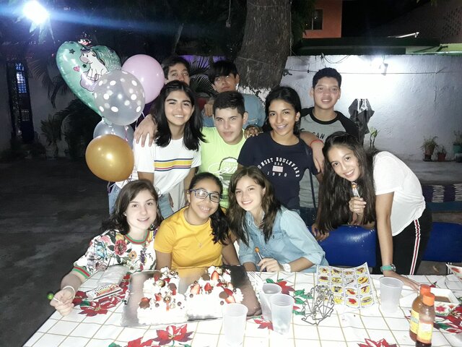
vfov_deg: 49.7
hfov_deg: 63.4
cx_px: 231
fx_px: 374
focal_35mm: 28
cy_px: 174
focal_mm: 3.7
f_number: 1.9
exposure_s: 1/15
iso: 400
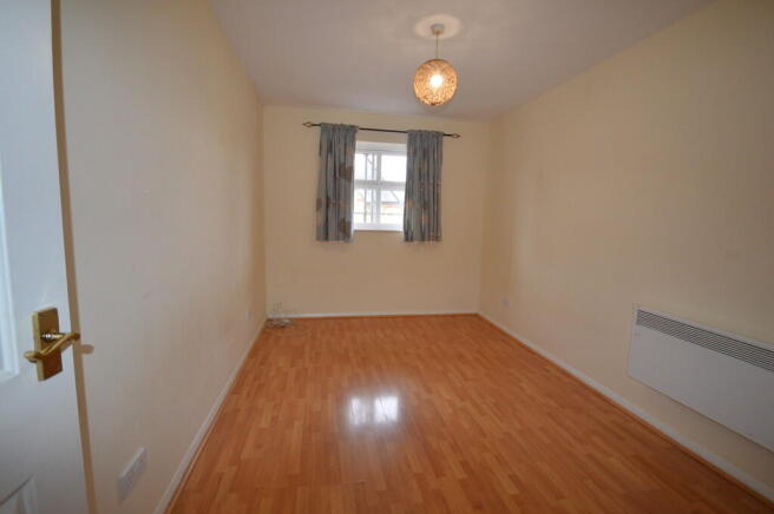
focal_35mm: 15
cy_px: 257
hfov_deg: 100.4
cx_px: 387
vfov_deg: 77.2
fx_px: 322
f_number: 4
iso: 640
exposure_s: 1/60
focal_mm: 10
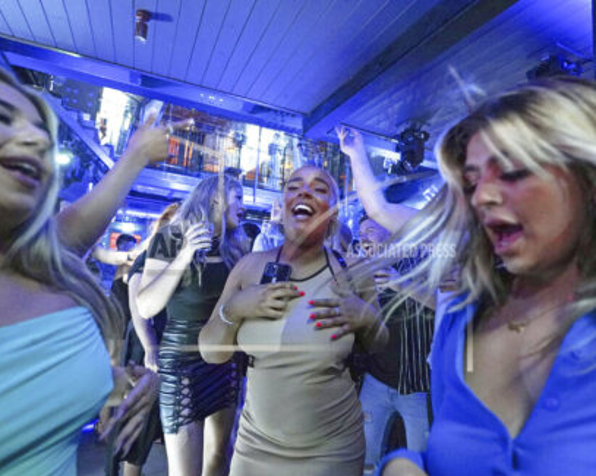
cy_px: 237
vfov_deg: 68.0
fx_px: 353
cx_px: 302
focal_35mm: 20
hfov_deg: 80.4
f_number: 2.8
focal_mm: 17
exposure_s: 1/160
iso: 8000
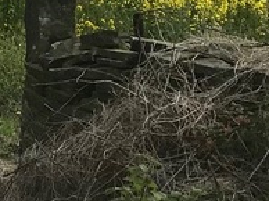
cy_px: -215
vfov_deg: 7.6
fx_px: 1436
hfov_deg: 10.1
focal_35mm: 185
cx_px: -230
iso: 20
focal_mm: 3.99
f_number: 1.8
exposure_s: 1/3195
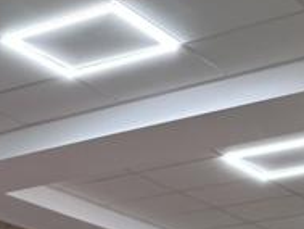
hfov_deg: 14.6
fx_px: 1116
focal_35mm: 127
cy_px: 531
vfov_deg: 10.3
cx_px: -137
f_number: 1.78
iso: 160
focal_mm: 6.86
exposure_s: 1/51
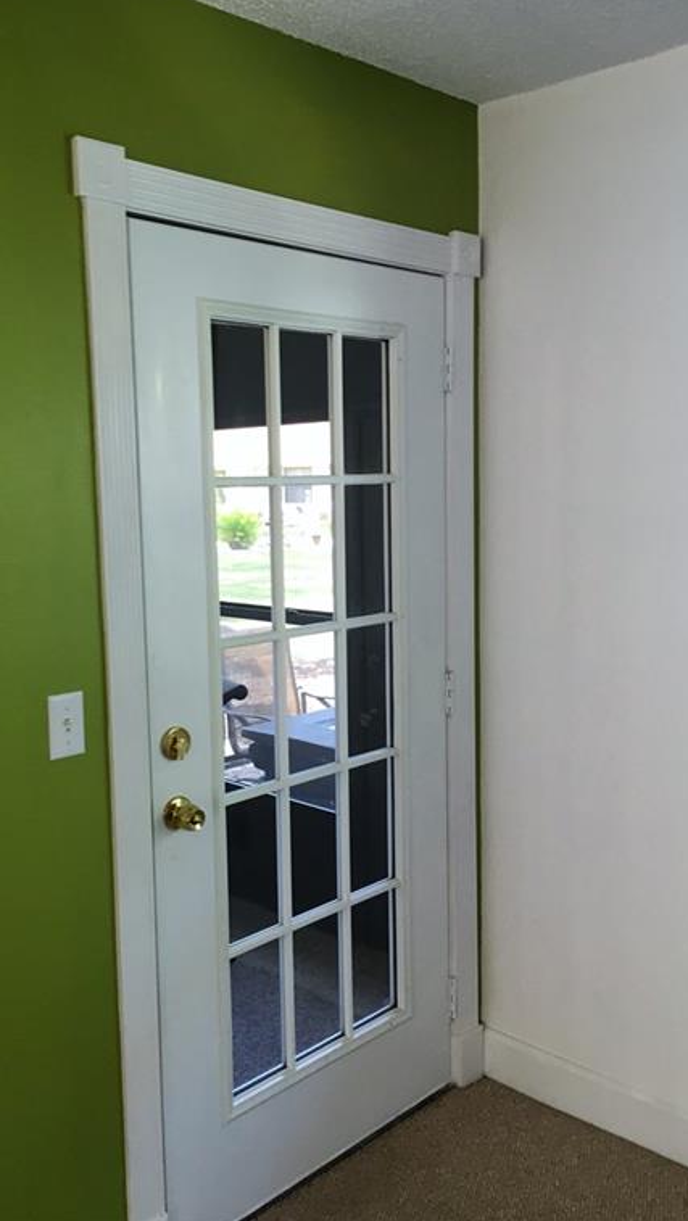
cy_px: 606
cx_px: 309
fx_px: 1037
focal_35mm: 32
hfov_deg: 36.7
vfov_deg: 61.0
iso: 64
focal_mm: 4.15
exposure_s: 1/30
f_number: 2.2
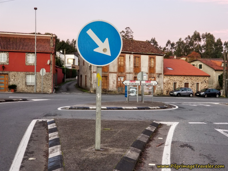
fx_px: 343
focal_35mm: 52
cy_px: 86
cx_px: 114
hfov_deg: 36.8
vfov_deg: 28.0
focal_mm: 6
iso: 160
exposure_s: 1/27
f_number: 2.4
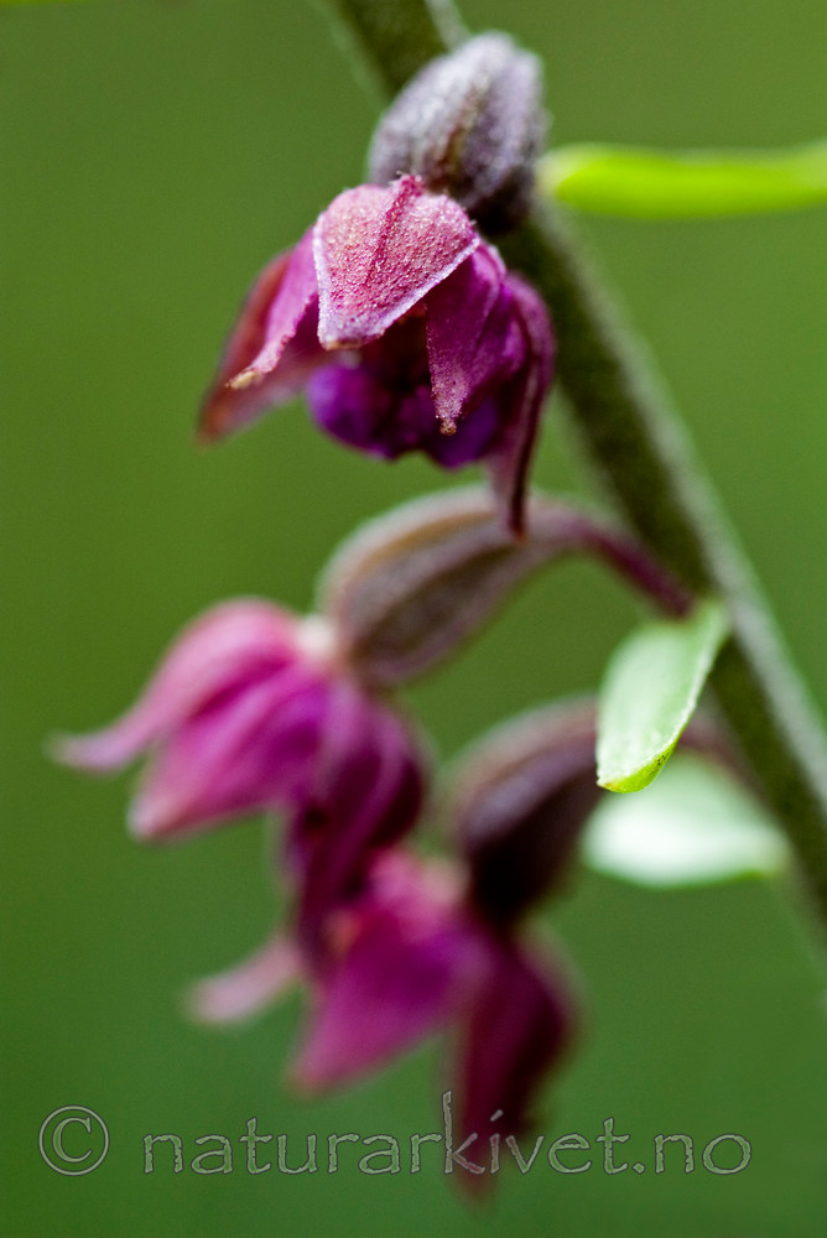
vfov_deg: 13.0
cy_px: 619
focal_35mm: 158
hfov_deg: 8.7
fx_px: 5419
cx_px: 414
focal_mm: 105
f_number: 9
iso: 200
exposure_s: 1/50
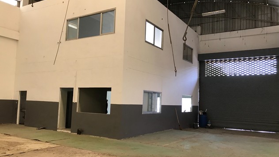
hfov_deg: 62.6
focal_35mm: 31
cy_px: 83
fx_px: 229
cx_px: 141
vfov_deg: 37.7
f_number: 1.8
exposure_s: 1/33
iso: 32
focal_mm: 3.99
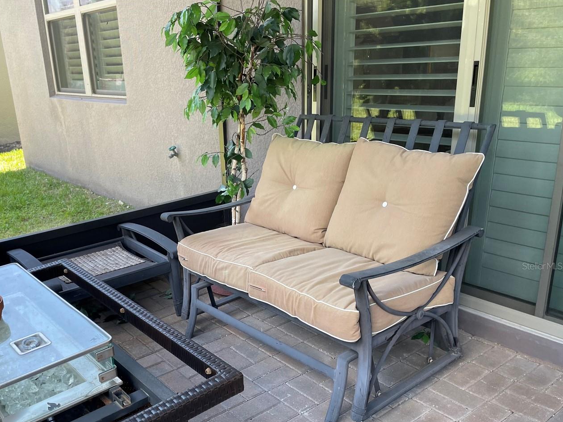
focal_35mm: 33
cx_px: 207
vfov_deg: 42.6
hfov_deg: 54.7
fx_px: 537
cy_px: 266
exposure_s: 1/121
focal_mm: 4.2
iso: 50
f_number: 1.6
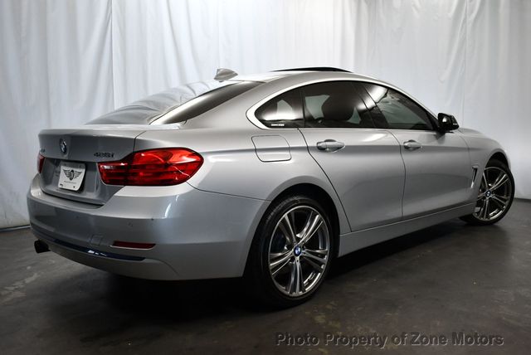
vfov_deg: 36.9
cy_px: 178
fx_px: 531
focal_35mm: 36
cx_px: 266
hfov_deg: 53.1
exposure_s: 1/250
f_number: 3.5
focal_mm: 18
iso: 800
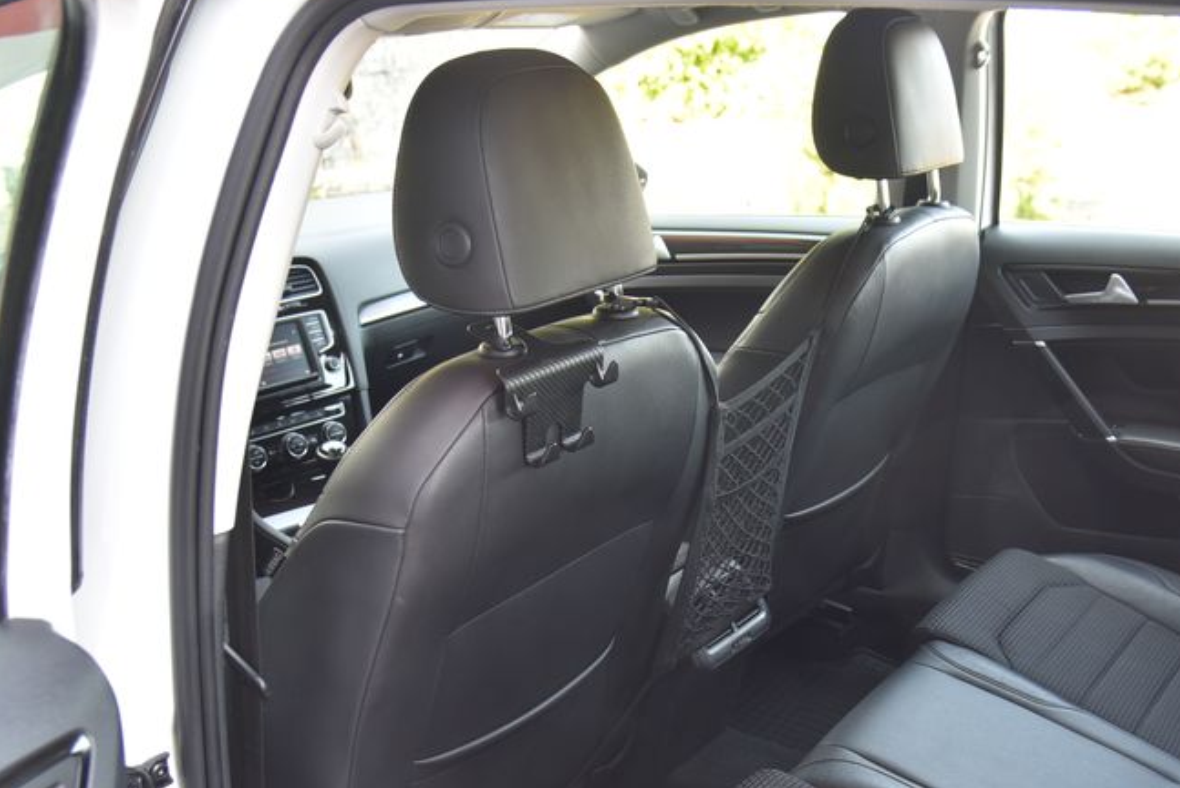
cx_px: 711
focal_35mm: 38
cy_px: 567
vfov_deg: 34.5
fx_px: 1246
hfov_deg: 50.3
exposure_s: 1/60
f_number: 4
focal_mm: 24
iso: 500
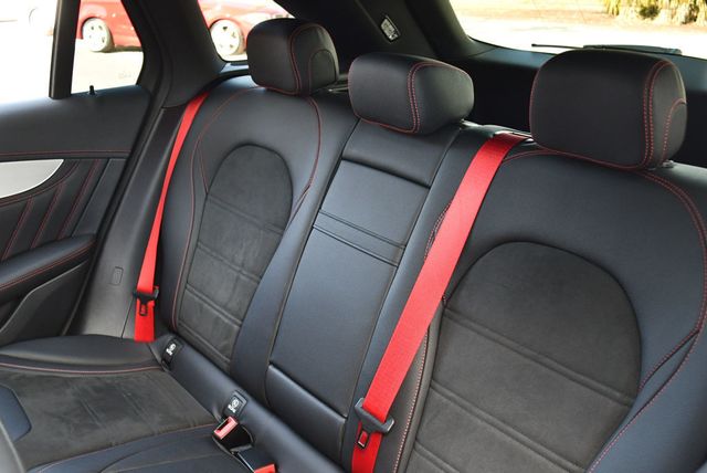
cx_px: 354
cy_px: 236
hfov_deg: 53.1
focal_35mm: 36
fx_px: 708
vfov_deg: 36.9
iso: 800
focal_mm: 18
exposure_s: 1/200
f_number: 3.5
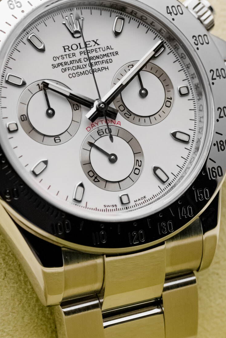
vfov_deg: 6.6
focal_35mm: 312
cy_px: 110
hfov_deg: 4.4
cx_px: 98
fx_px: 2937
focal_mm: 90
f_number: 7.1
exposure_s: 1/500
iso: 200
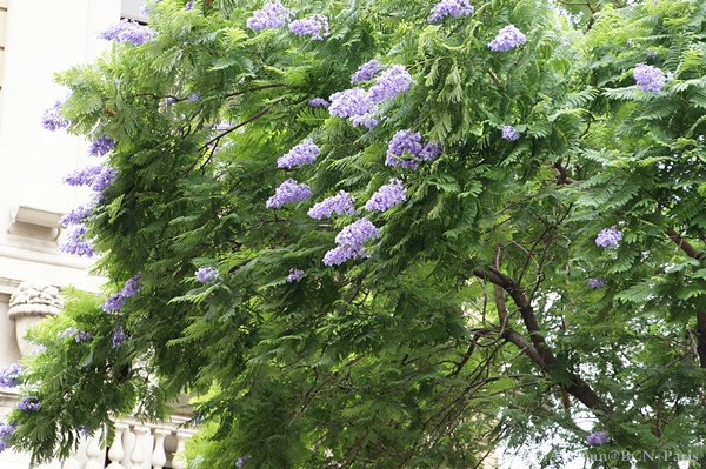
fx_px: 3292
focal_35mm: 168
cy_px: 234
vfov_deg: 8.2
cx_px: 353
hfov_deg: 12.2
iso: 800
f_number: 5.6
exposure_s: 1/200
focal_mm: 112
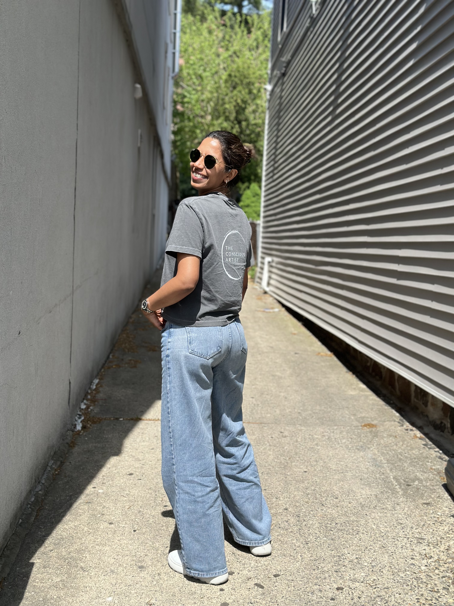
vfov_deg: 39.7
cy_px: 303
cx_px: 227
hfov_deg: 30.3
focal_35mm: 48
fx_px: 839
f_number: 1.78
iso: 80
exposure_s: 1/3597
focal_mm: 6.86
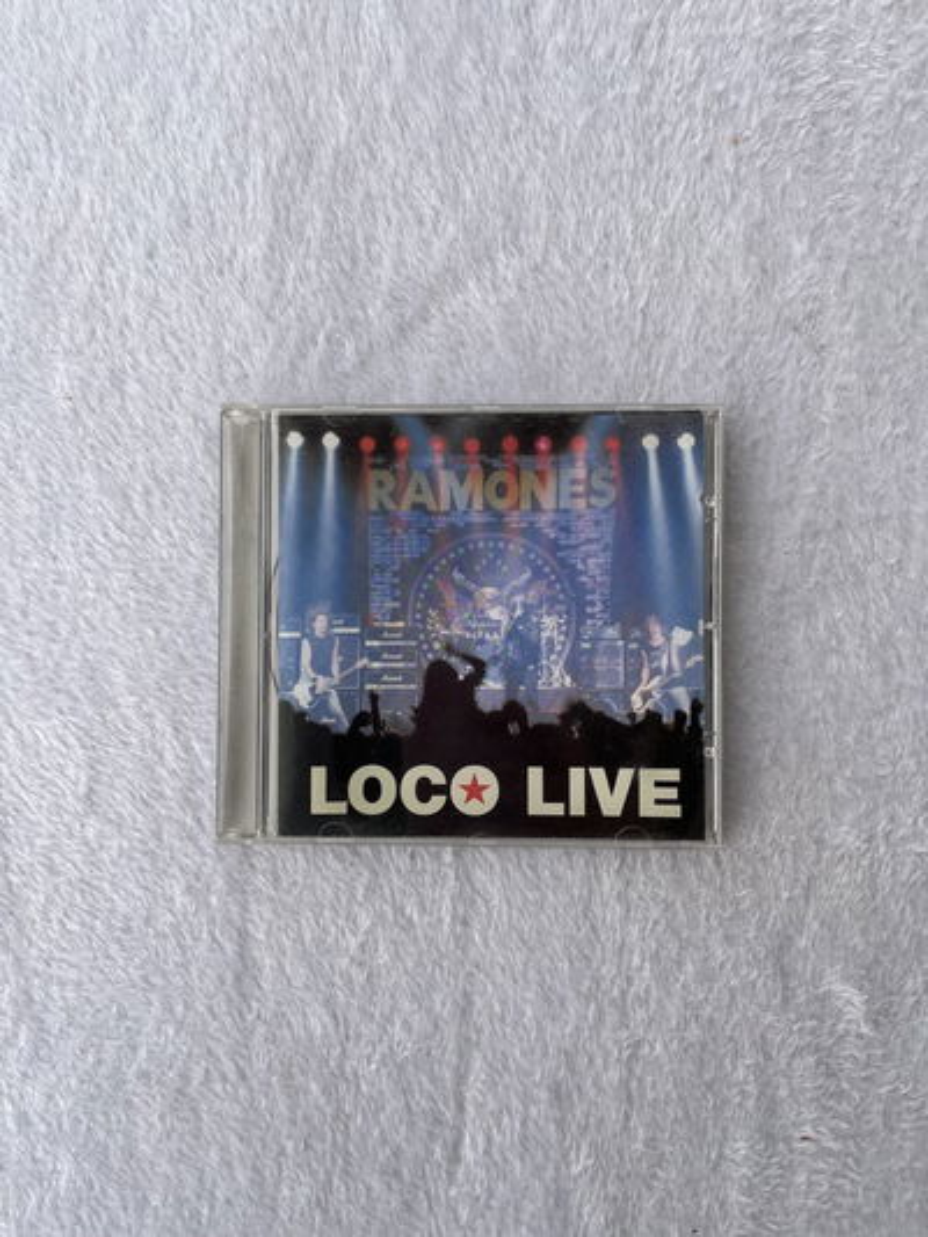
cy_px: 618
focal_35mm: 26
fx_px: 929
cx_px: 464
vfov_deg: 67.3
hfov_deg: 53.1
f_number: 1.6
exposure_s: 1/389
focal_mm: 5.1
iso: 50
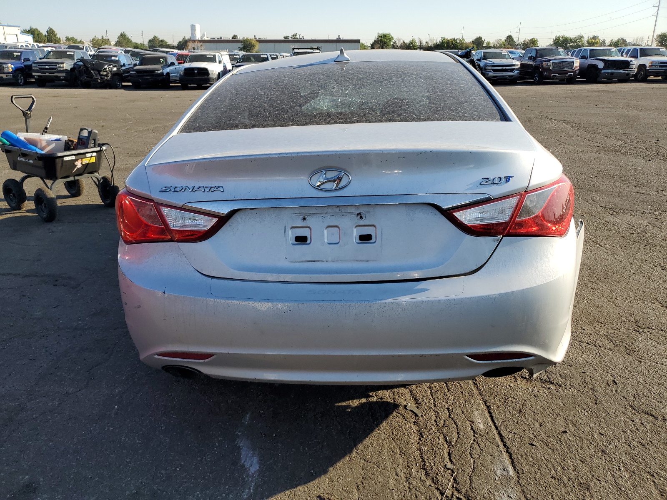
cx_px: 334
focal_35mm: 26
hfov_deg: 67.3
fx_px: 501
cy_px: 250
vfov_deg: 53.1
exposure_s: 1/2000
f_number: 1.5
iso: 50
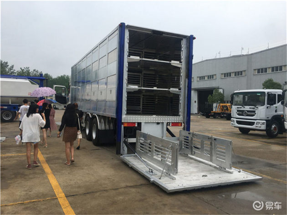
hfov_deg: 61.6
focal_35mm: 29
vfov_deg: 48.3
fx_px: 241
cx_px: 144
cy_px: 108
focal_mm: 4.15
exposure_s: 1/884
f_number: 2.2
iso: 25
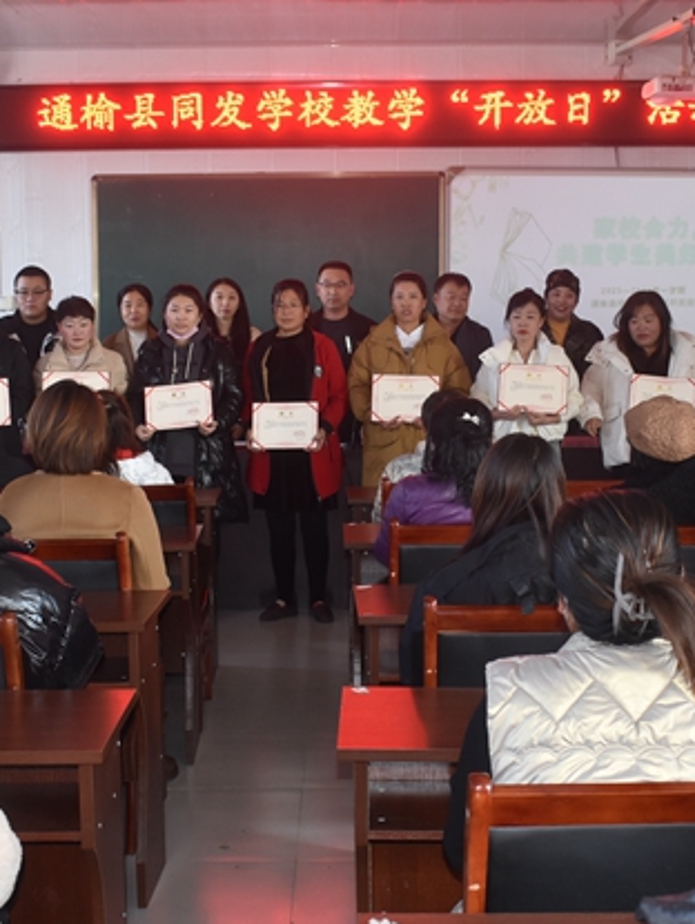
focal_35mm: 52
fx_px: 1390
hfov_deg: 28.1
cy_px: 493
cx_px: 332
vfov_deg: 36.8
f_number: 5
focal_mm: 22
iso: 800
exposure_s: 1/100
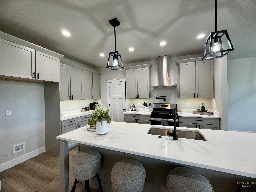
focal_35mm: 14
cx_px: 128
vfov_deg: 85.7
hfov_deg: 102.1
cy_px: 96
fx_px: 104
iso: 160
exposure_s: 1/120
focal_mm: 2.22
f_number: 2.2
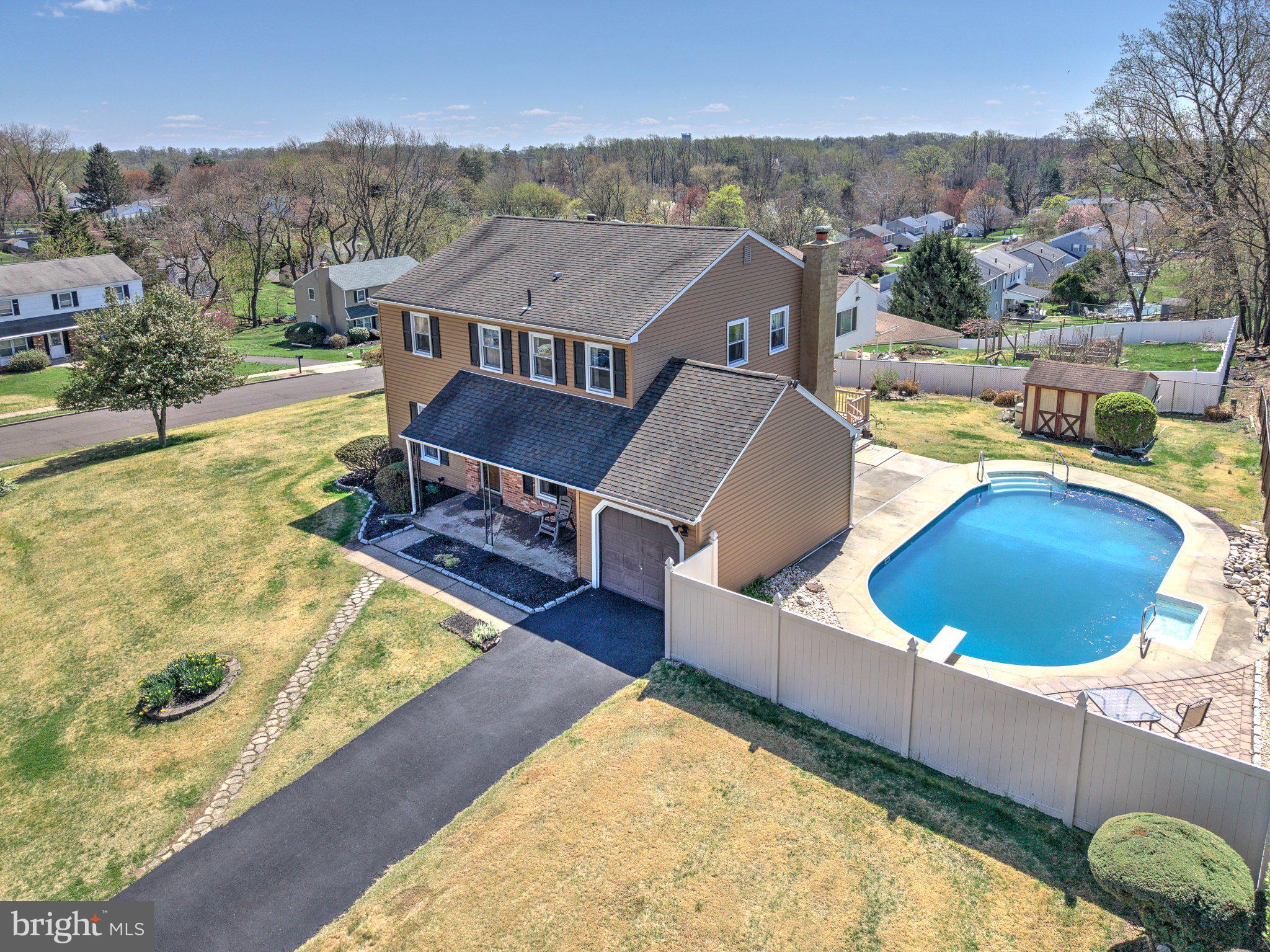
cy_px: 476
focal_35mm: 24
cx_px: 635
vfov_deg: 56.8
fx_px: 880
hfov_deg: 71.6
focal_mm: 8.7
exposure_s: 1/2500
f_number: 1.8
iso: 200
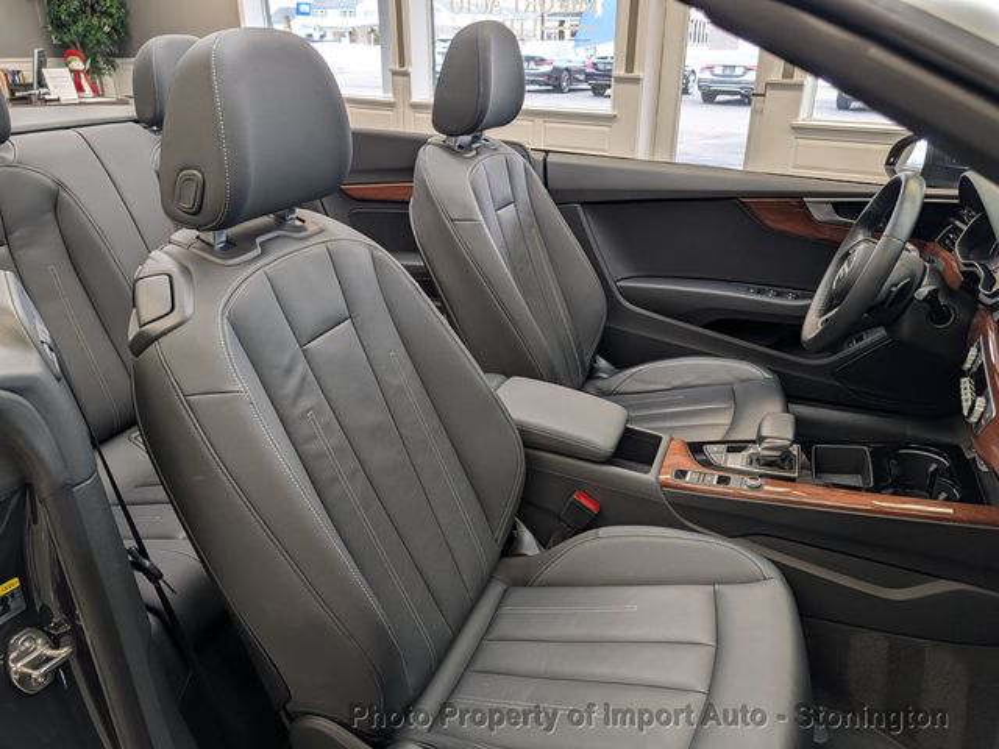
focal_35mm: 24
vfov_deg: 56.8
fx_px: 693
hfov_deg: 71.6
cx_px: 500
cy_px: 374
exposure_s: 1/63.9
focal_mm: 6.9
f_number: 1.68
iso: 77
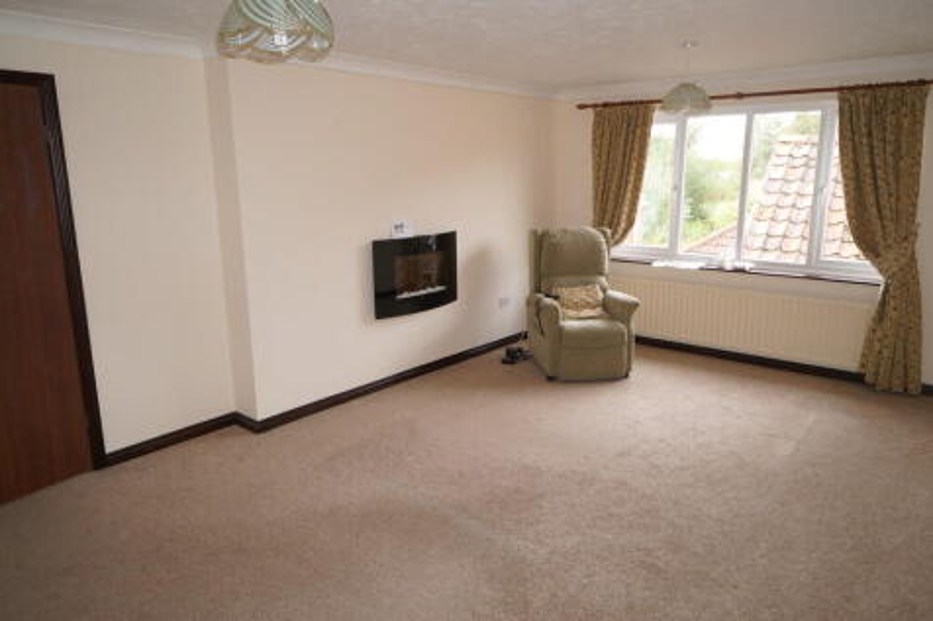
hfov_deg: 73.8
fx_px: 622
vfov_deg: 53.1
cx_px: 466
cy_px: 310
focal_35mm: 24
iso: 250
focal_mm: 16
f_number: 4
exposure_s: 1/60
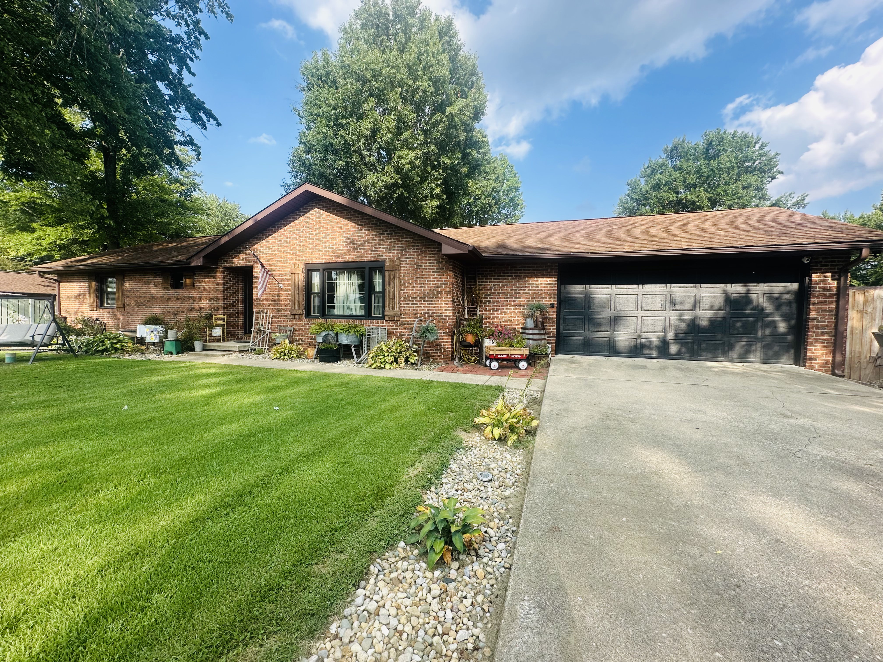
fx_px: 357
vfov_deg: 85.7
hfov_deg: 102.1
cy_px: 331
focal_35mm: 14
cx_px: 442
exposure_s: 1/548
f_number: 2.2
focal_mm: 2.22
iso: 40
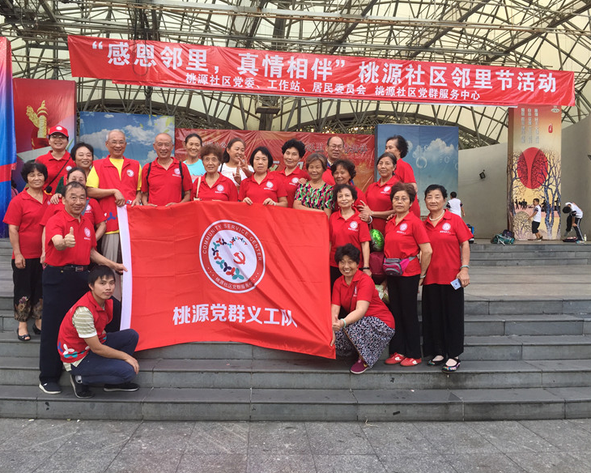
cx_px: 270
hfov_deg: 57.1
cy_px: 232
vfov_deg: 47.1
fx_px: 542
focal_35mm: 31
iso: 50
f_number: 2.2
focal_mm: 4.15
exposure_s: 1/100
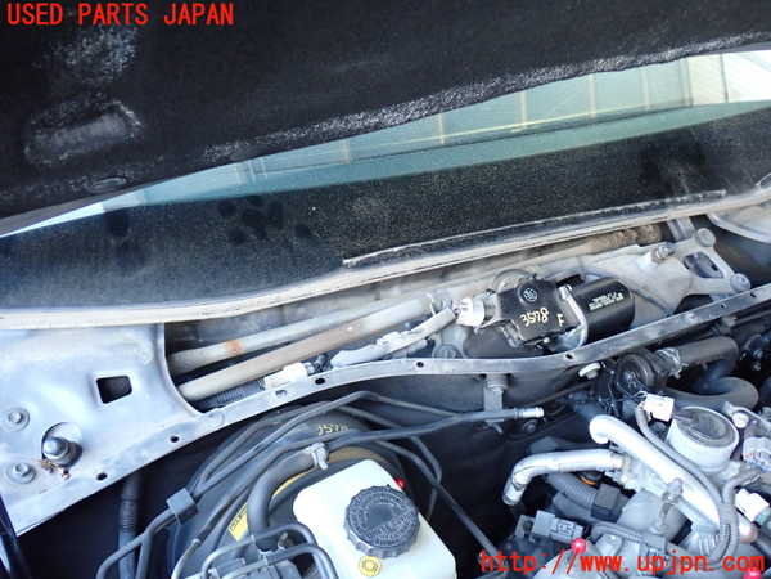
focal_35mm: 32
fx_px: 713
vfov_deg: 44.2
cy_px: 290
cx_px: 386
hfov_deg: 56.8
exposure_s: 1/30
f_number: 2.4
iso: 500
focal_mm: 5.79
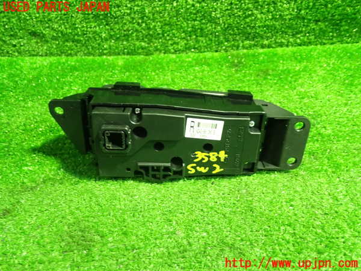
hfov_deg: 60.0
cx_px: 180
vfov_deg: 46.8
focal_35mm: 30
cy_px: 136
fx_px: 313
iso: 800
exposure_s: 1/30
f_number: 2.3
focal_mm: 5.4
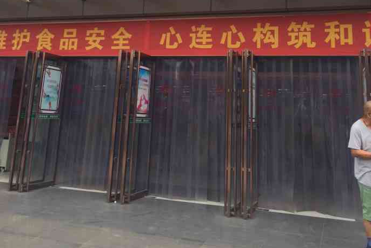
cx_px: 189
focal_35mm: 41
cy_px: 21
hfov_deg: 47.4
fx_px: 423
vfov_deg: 31.0
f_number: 2.2
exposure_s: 1/520
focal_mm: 4.15
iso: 32
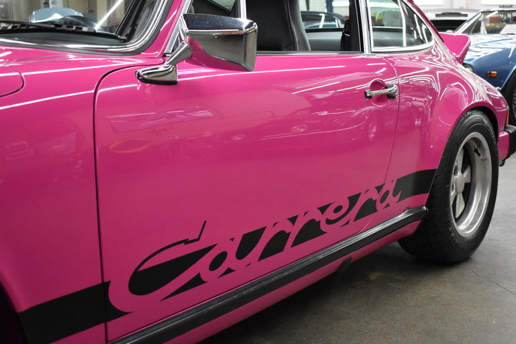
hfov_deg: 43.6
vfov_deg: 29.9
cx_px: 258
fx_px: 645
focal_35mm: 45
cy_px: 172
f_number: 4.2
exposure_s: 1/125
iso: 2500
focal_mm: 30
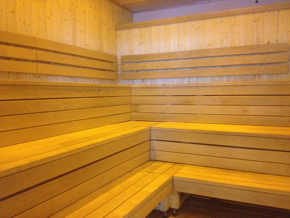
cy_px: 109
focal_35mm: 35
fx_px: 293
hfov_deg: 52.6
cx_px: 145
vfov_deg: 40.7
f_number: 2.4
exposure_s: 1/15
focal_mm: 4.28
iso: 640
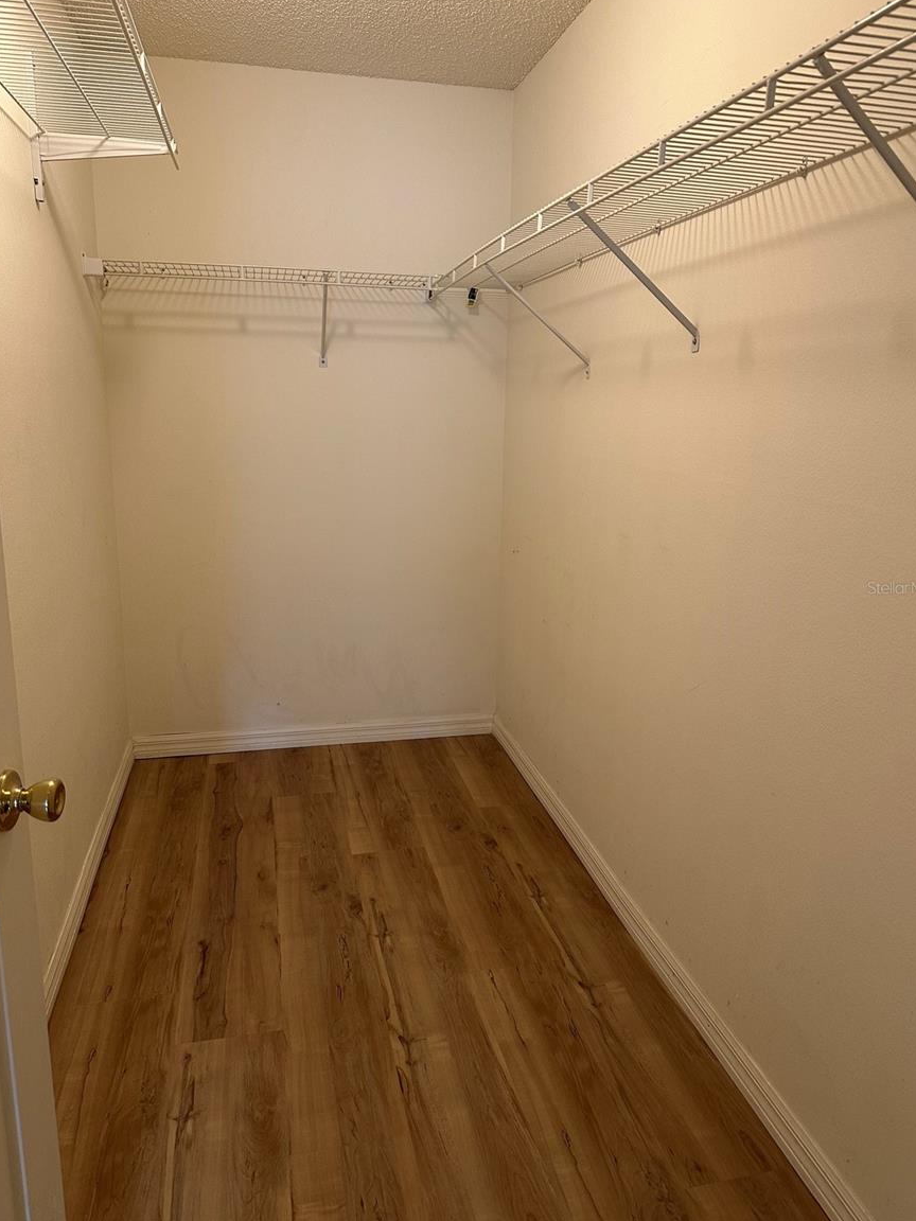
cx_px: 465
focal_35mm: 25
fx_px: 882
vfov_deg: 69.4
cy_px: 587
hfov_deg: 54.9
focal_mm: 6.86
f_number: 1.78
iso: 200
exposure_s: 1/60
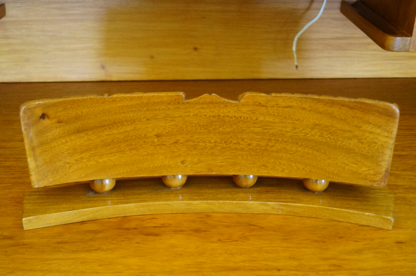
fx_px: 485
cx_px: 208
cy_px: 138
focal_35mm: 42
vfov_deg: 31.8
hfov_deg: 46.5
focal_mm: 28
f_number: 4.5
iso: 3200
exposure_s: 1/25
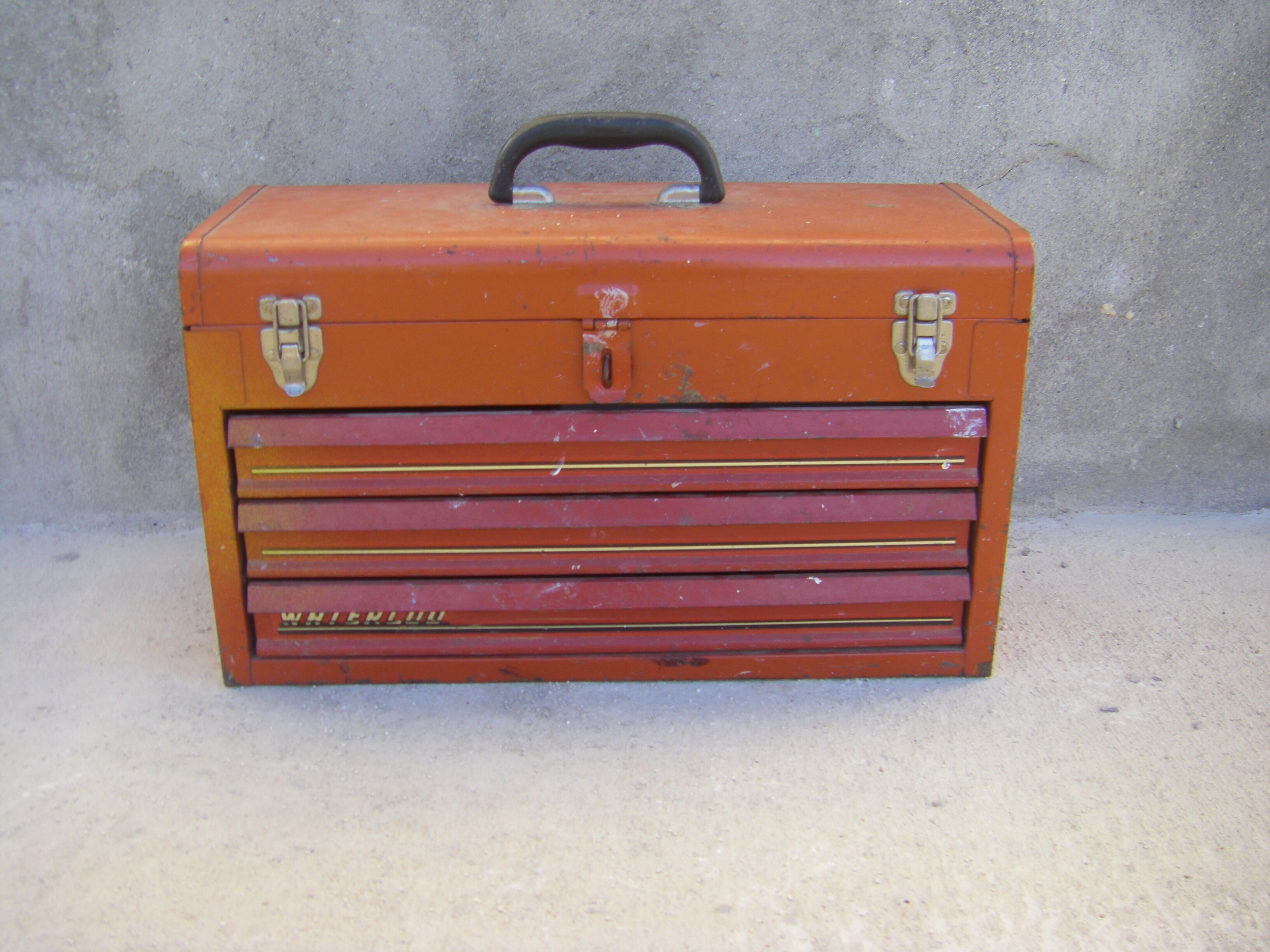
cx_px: 635
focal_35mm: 38
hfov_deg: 49.0
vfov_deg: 37.7
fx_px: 1394
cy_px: 476
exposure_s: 1/100
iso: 64
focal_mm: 6.3
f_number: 3.5
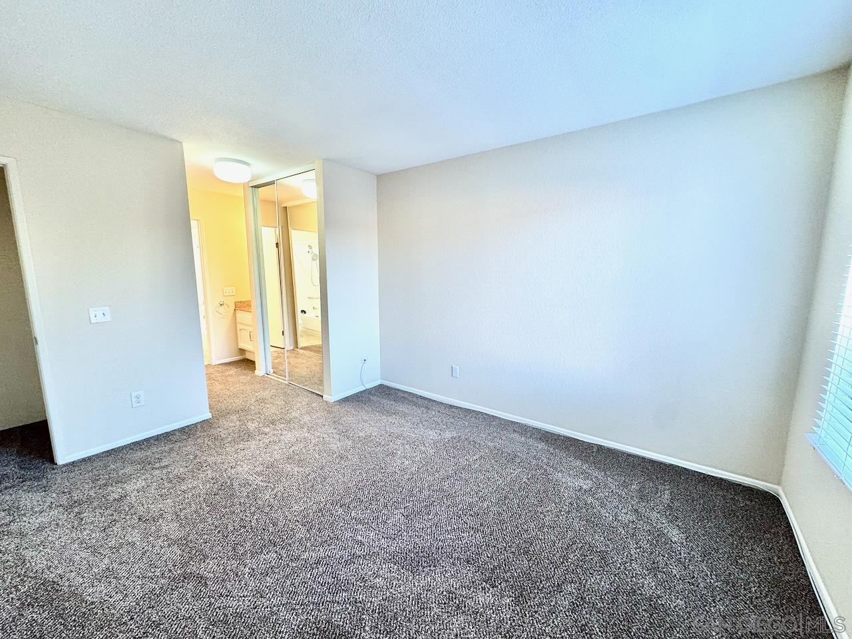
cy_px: 320
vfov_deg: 85.7
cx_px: 426
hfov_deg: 102.1
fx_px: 345
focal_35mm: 14
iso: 160
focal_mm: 2.22
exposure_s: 1/60
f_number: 2.2
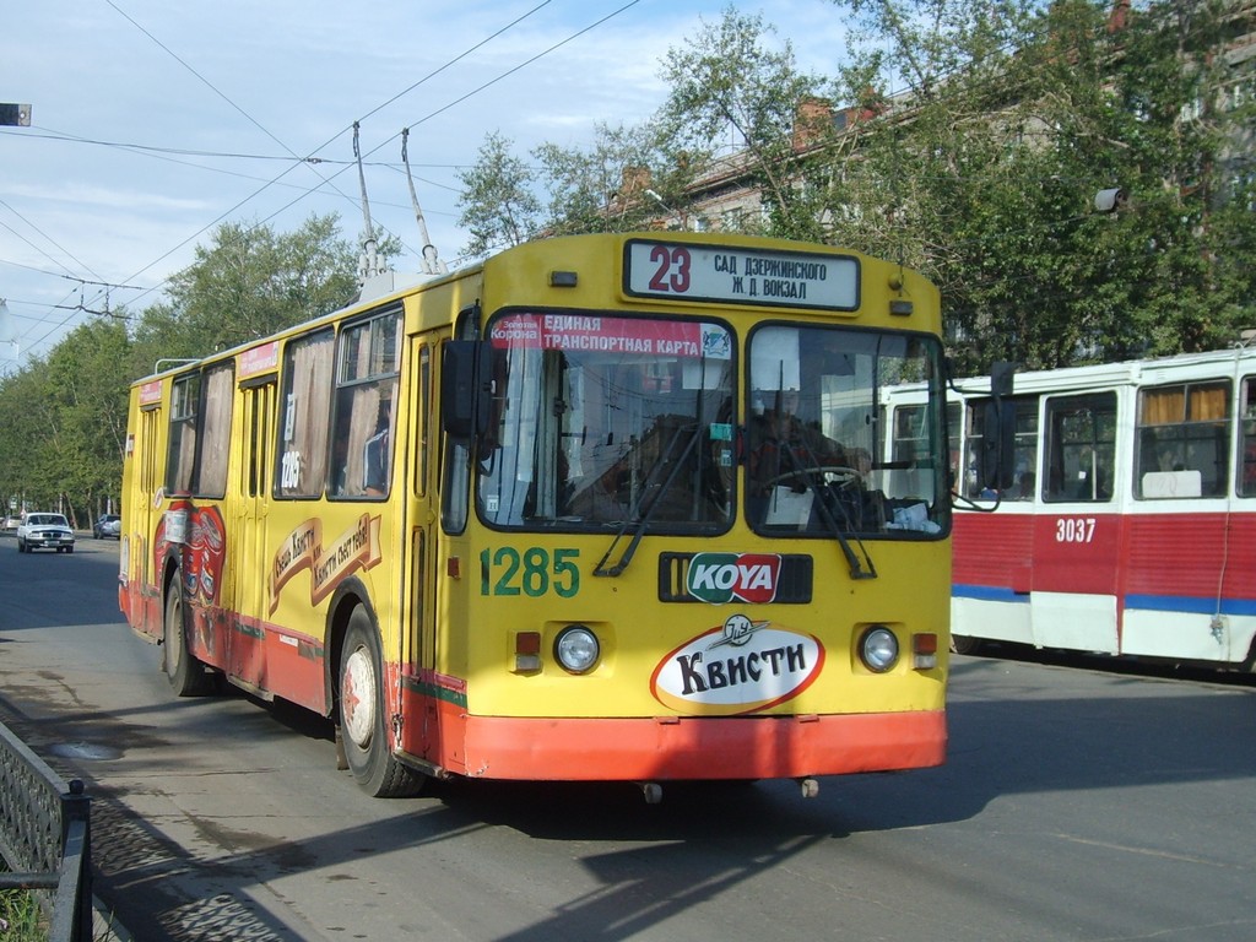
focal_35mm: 43
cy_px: 471
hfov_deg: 43.9
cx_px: 628
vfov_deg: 33.6
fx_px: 1560
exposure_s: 1/750
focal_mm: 7.2
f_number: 3
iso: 50
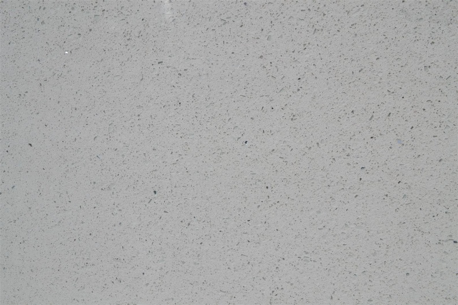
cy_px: 152
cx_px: 229
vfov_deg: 40.0
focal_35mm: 33
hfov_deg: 57.2
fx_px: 420
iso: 200
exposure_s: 1/640
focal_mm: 22
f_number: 10
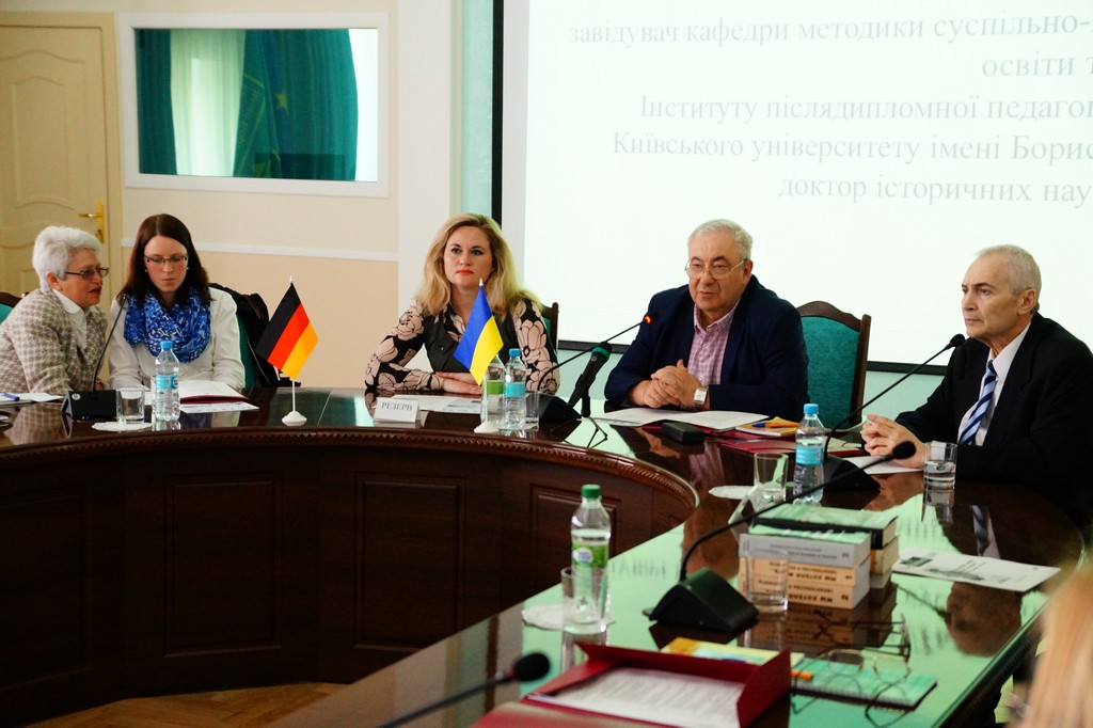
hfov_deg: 37.9
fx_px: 1593
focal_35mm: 52
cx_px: 546
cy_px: 364
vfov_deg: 25.7
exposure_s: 1/60
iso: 2000
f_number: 4.5
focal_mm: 35
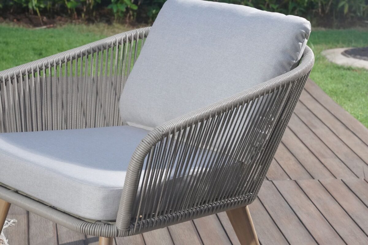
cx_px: 184
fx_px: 1073
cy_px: 122
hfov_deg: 19.5
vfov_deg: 13.0
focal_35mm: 105
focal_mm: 105
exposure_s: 1/50
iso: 8000
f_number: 10
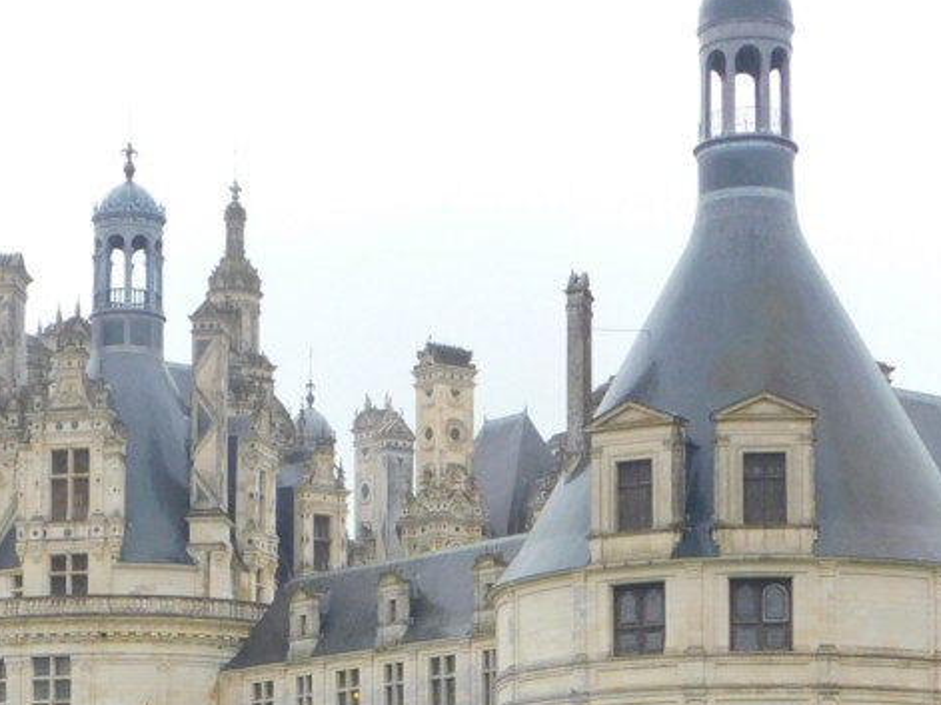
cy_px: 729
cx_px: 330
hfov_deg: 19.2
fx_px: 2772
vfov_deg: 14.2
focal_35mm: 102
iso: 125
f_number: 3.6
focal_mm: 7.1
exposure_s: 1/160
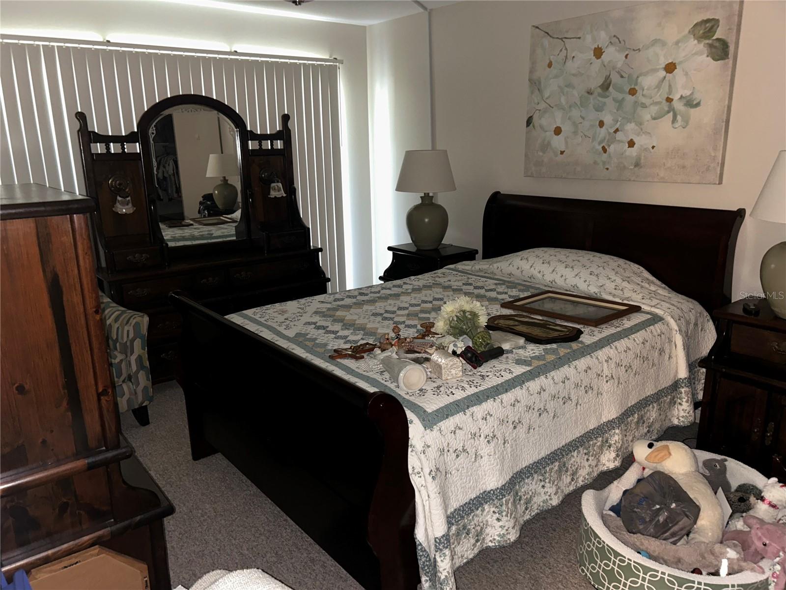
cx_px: 393
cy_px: 295
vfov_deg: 53.1
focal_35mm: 26
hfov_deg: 67.3
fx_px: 590
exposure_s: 1/4
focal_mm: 5.7
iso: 160
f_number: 1.5
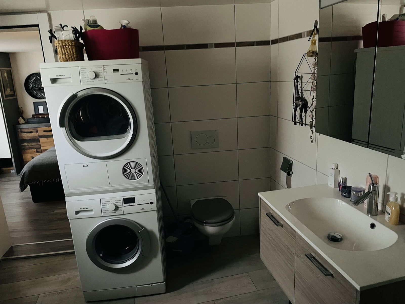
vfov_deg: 53.1
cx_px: 202
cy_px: 152
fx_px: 304
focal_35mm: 26
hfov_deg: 67.3
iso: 800
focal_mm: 4.2
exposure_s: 1/20
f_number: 1.6
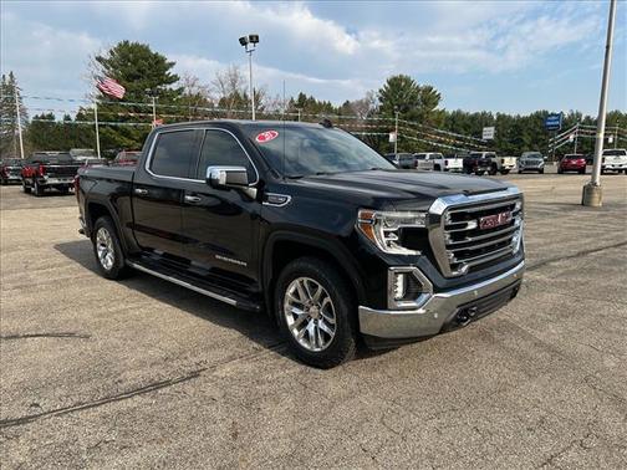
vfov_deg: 53.1
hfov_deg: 67.3
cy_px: 235
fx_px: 471
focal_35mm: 26
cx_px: 314
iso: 50
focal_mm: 5.7
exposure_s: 1/2208
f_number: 1.5
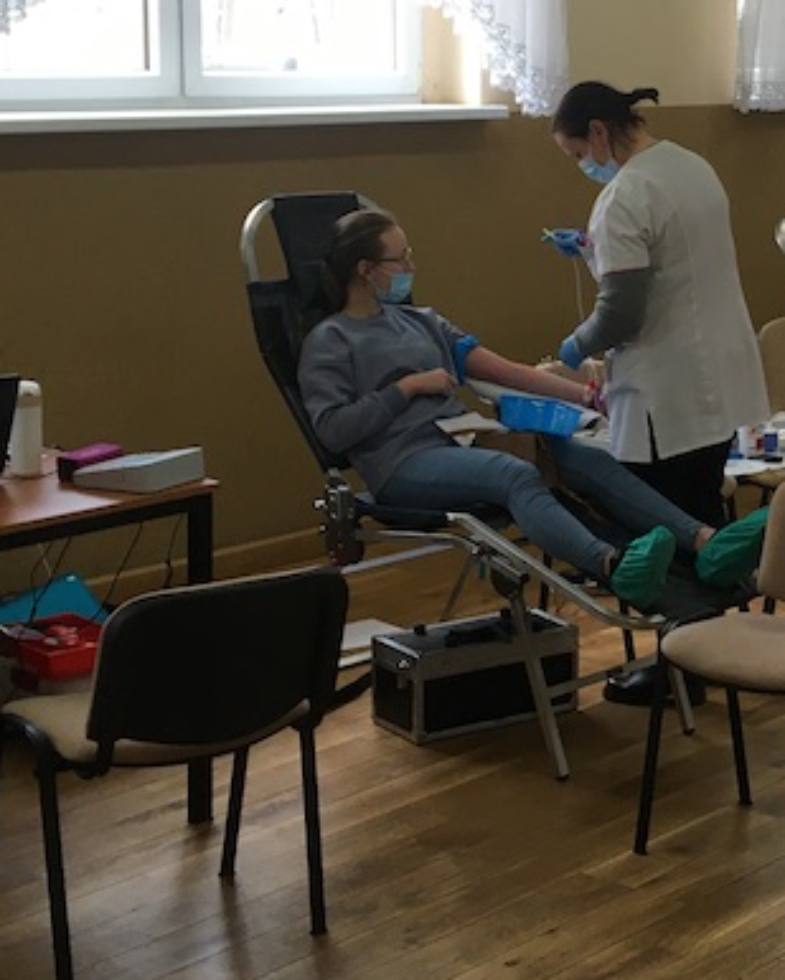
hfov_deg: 19.6
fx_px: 2177
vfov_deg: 25.2
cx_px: 864
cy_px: 322
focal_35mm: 75
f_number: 2.2
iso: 25
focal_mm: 4.15
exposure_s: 1/33
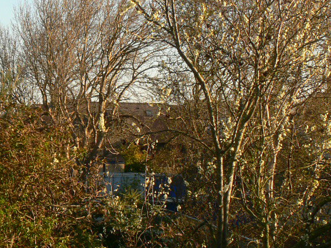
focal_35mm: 99
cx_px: 38
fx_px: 946
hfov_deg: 19.5
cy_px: 120
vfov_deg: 14.9
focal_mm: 7.4
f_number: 5.6
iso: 80
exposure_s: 1/160
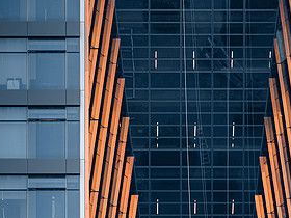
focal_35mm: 1128
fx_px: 9483
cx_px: 208
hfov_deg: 1.8
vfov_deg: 1.3
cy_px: 76
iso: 100
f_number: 8
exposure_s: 1/30
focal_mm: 411
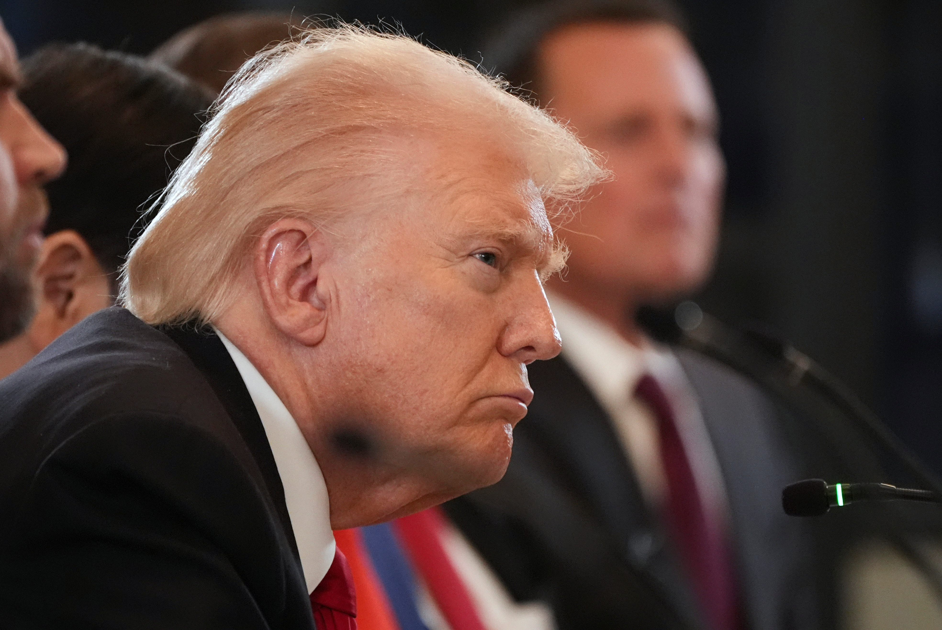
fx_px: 15714
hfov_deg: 3.4
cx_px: 471
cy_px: 315
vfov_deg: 2.3
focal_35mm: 600
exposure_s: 1/100
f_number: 5.6
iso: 6400
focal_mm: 400
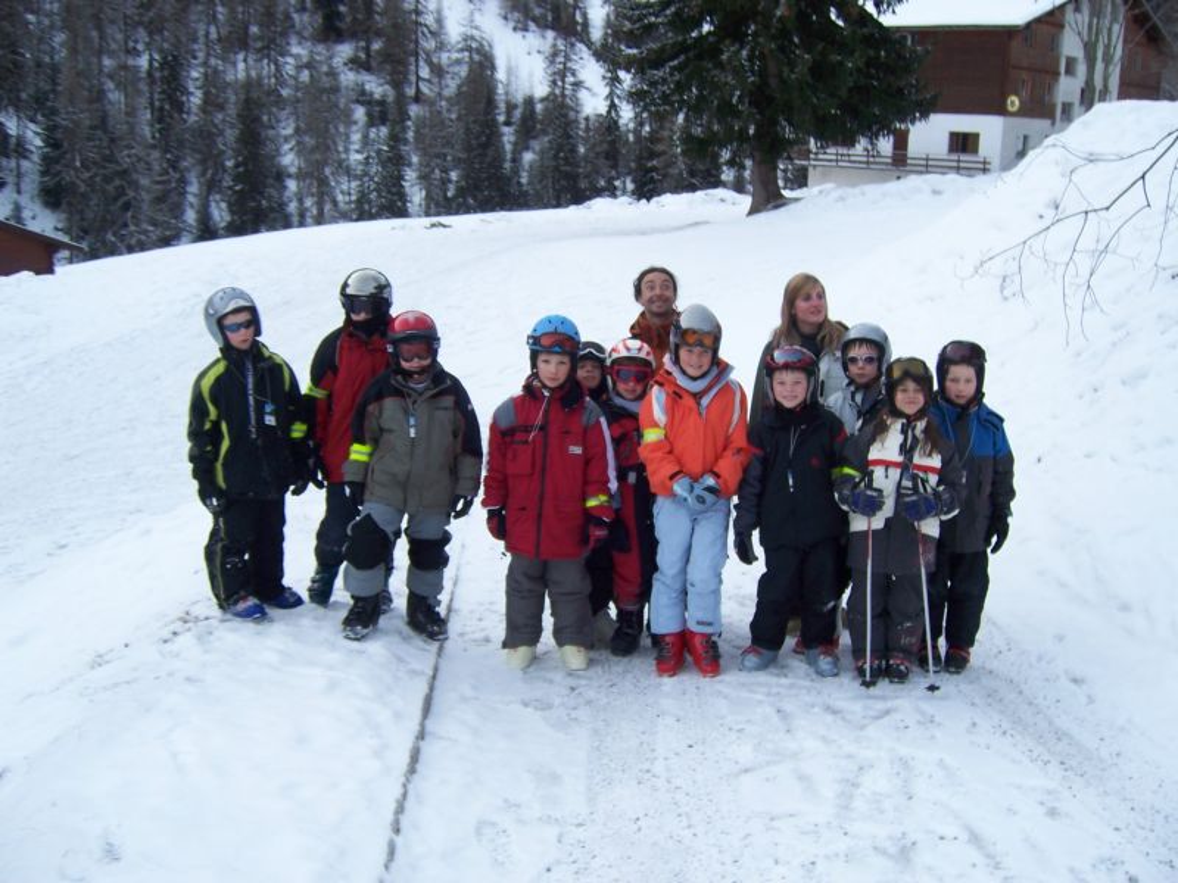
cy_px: 442
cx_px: 589
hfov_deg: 51.4
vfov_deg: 39.7
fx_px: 1225
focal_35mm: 36
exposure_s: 1/320
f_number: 2.8
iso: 80
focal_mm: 6.2
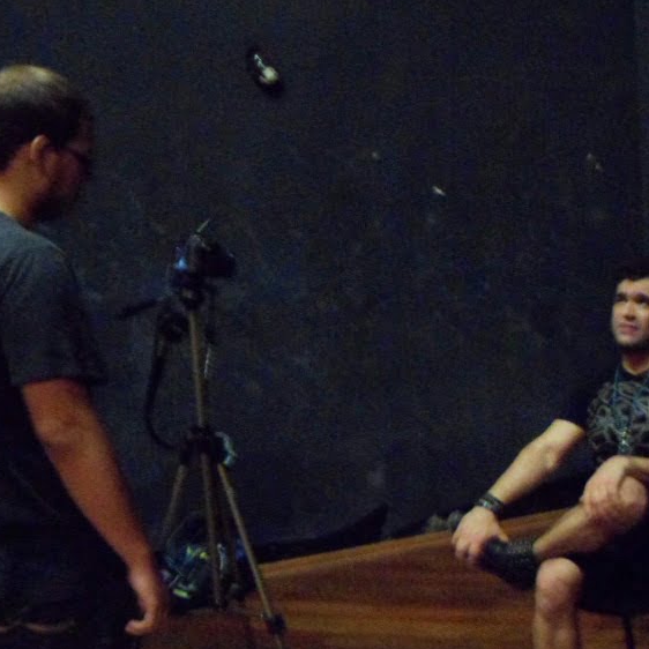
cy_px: 405
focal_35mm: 58
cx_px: 467
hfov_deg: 29.2
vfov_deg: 29.4
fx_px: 1230
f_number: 3.8
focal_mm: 6.6
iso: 800
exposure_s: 1/8
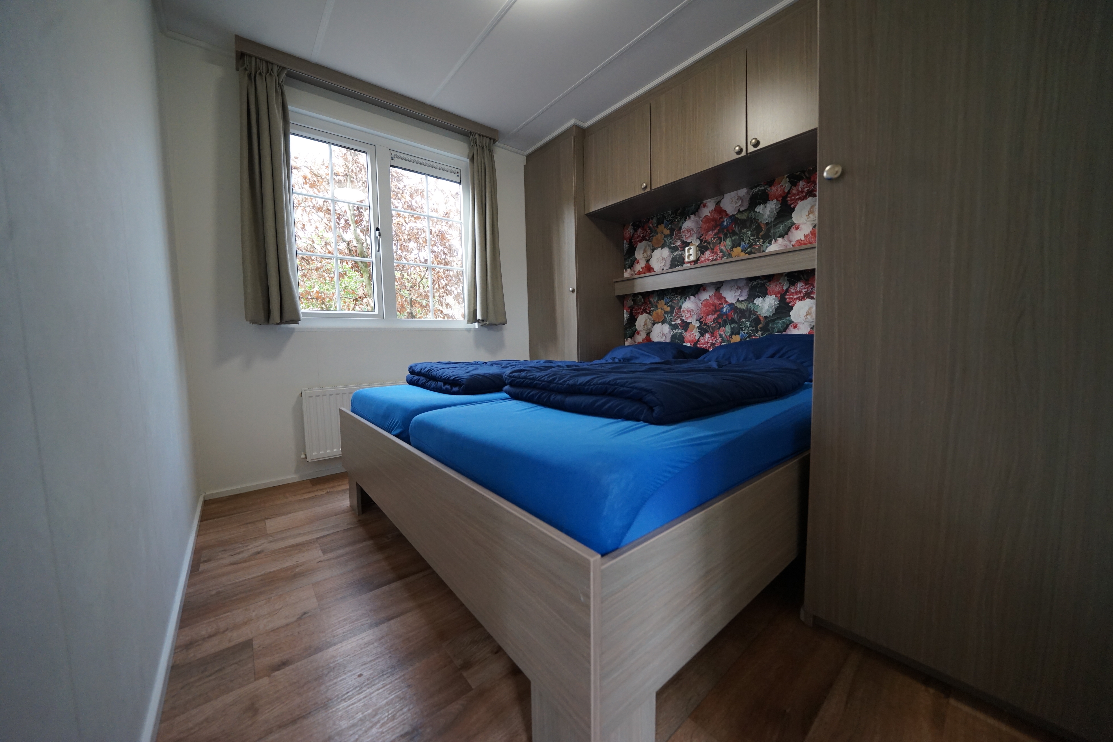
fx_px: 371
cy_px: 371
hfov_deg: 112.6
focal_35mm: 12
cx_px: 556
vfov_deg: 90.0
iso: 1600
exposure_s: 1/160
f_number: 4
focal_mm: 12
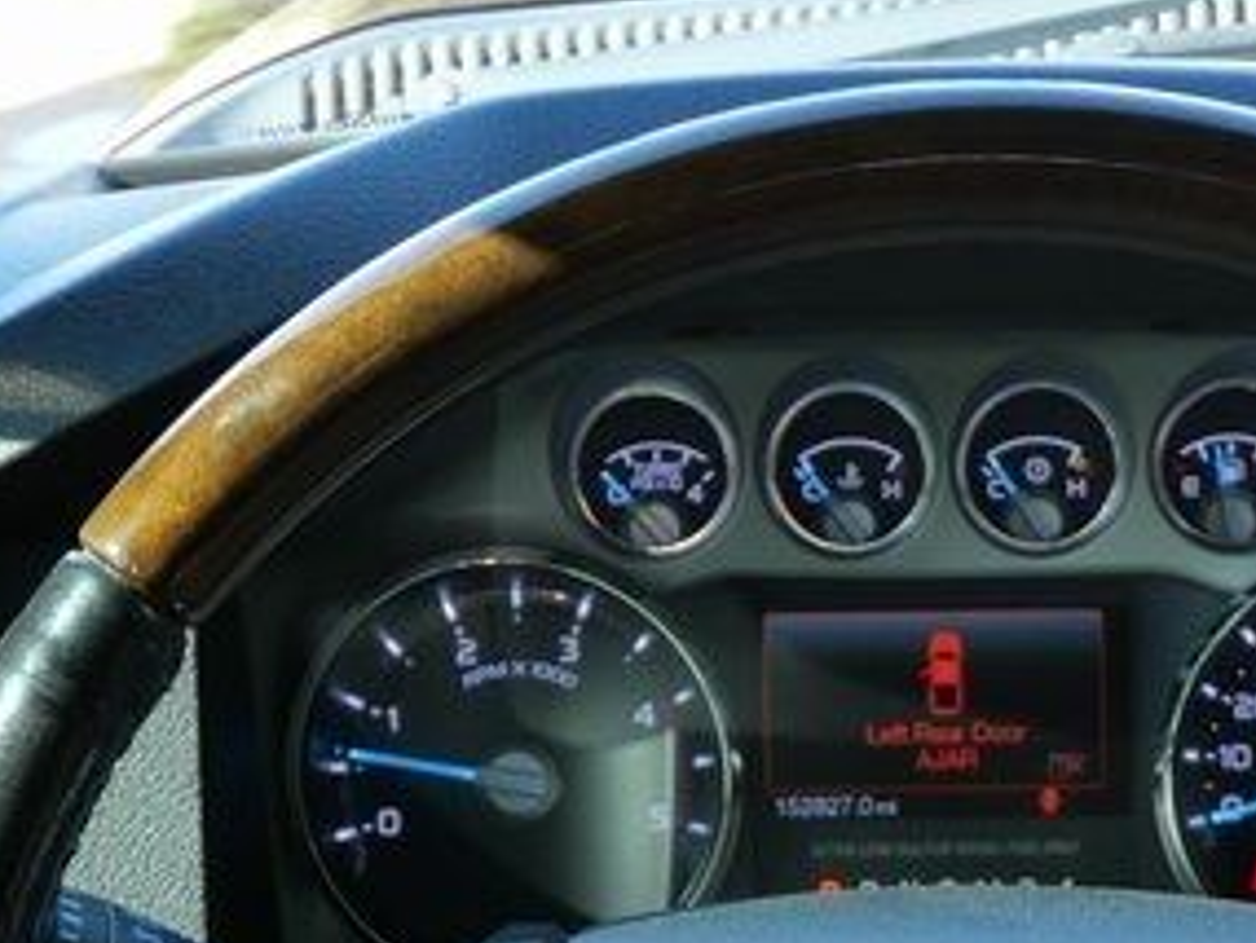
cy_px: 1313
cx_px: 903
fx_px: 4174
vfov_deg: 12.4
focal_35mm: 115
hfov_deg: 17.0
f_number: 3.9
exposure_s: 1/100
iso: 200
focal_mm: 16
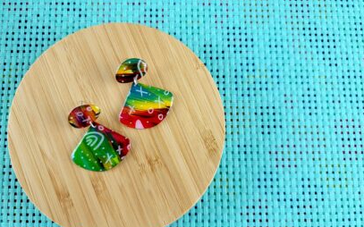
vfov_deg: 47.5
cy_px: 103
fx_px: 258
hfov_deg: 70.4
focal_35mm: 26
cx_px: 183
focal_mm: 6.7
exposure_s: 1/40
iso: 250
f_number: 1.8
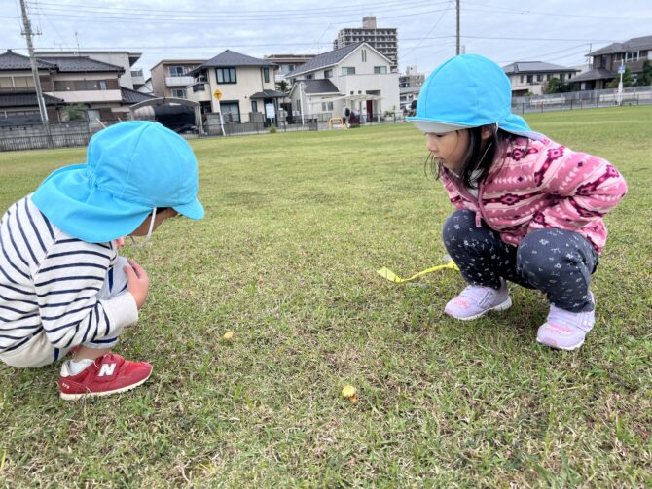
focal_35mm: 26
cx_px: 326
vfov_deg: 53.1
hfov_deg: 67.3
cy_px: 244
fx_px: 490
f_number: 1.5
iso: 50
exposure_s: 1/1311
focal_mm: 5.7
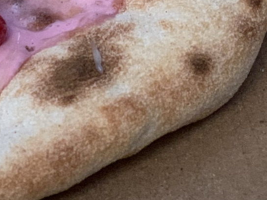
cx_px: -156
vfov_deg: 7.4
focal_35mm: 195
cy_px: -132
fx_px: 1505
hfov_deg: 9.8
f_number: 2.4
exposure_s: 1/50
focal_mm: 6
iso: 320
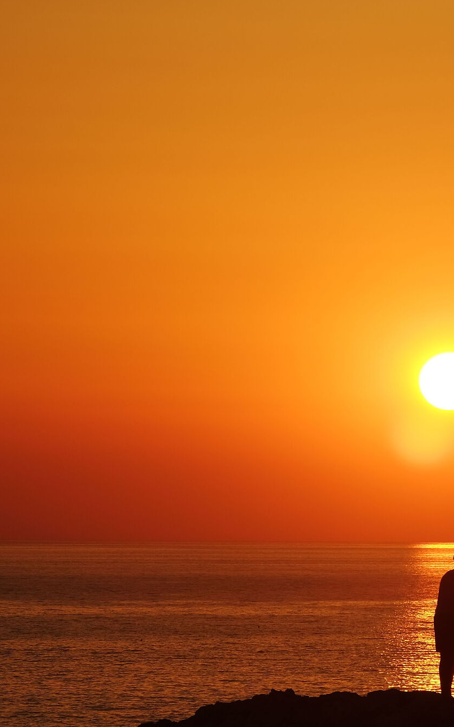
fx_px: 5979
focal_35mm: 302
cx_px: 451
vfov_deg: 7.0
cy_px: 424
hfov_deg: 4.3
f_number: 9
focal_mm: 110
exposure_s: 1/420
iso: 200
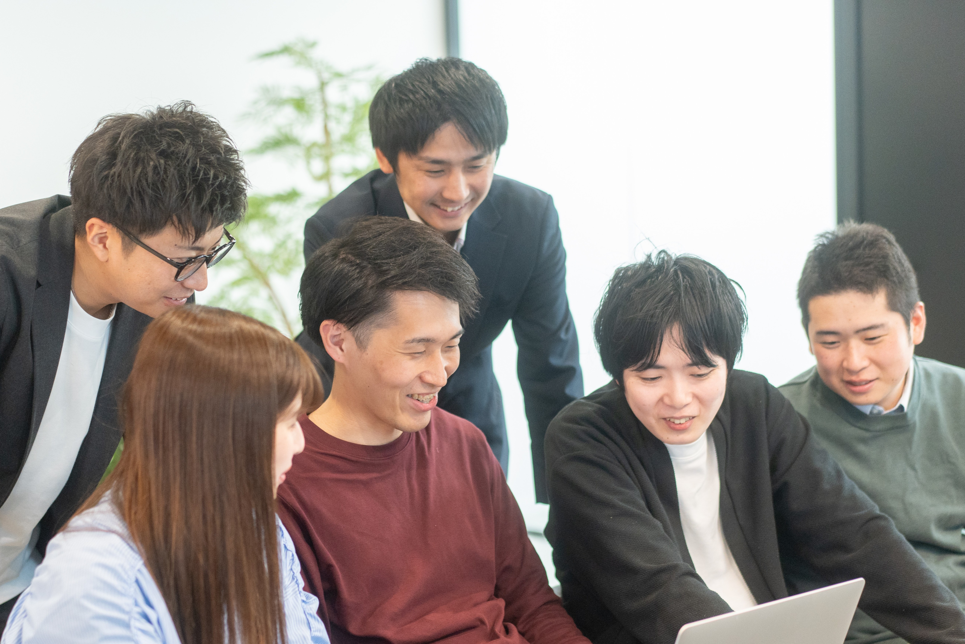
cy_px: 322
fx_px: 1474
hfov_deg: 36.2
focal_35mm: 55
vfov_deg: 24.6
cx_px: 482
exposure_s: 1/160
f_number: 2.2
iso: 1600
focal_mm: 55
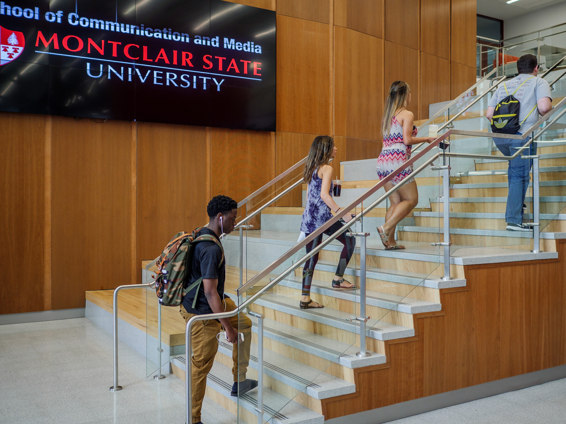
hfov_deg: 52.6
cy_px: 202
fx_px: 572
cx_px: 288
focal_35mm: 35
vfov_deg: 40.7
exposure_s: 1/160
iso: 200
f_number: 2
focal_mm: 15
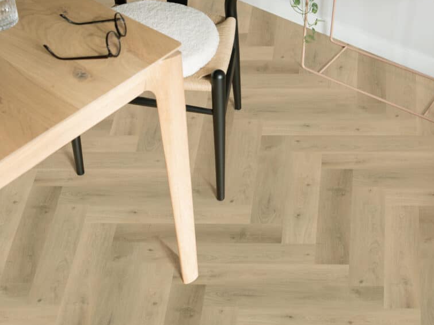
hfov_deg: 40.4
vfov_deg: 29.5
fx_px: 589
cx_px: 220
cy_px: 30
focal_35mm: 47
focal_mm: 32
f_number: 7.1
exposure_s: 1/13
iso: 100
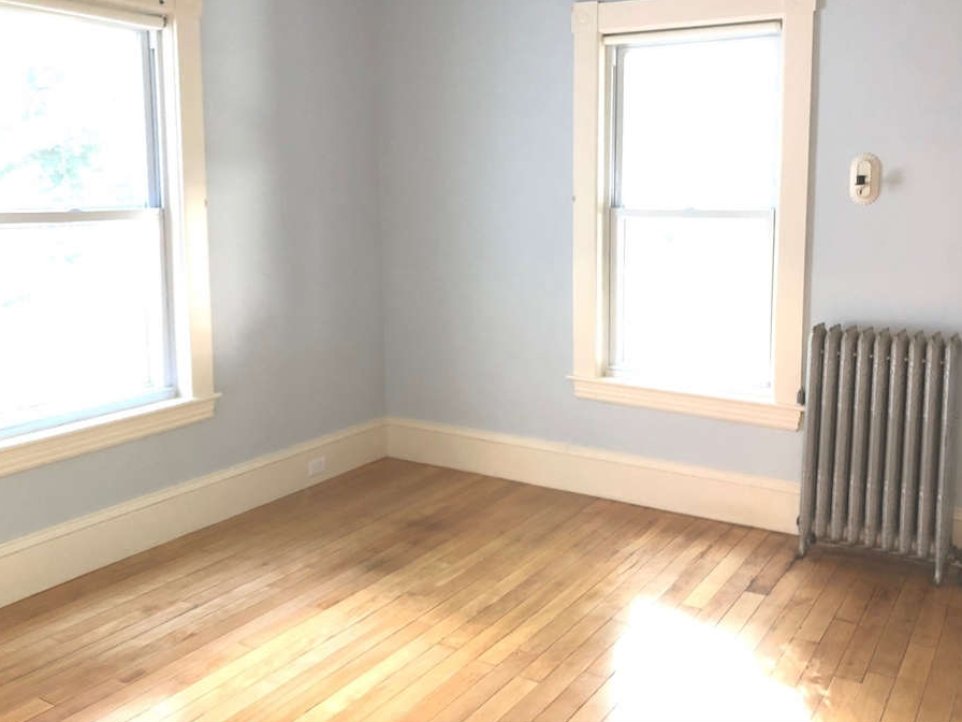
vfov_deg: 44.1
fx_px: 889
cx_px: 537
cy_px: 316
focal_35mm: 32
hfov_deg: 56.7
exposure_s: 1/15
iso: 100
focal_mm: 3.99
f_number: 1.8
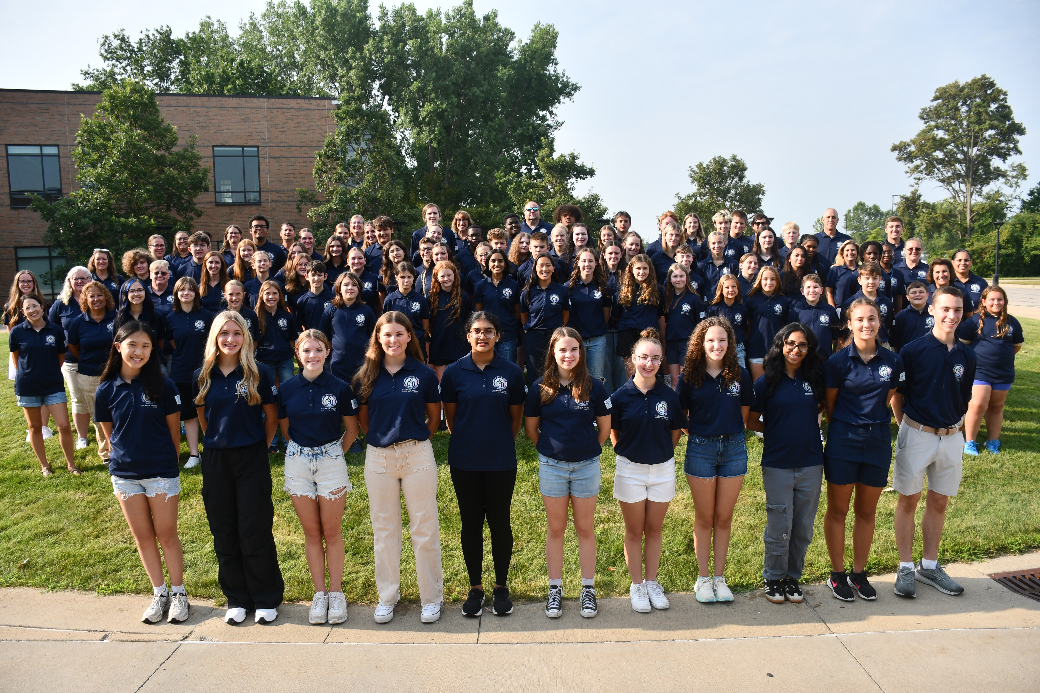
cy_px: 346
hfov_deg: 67.4
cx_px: 520
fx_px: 780
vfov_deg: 47.9
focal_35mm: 27
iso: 200
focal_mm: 18
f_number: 4
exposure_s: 1/1250
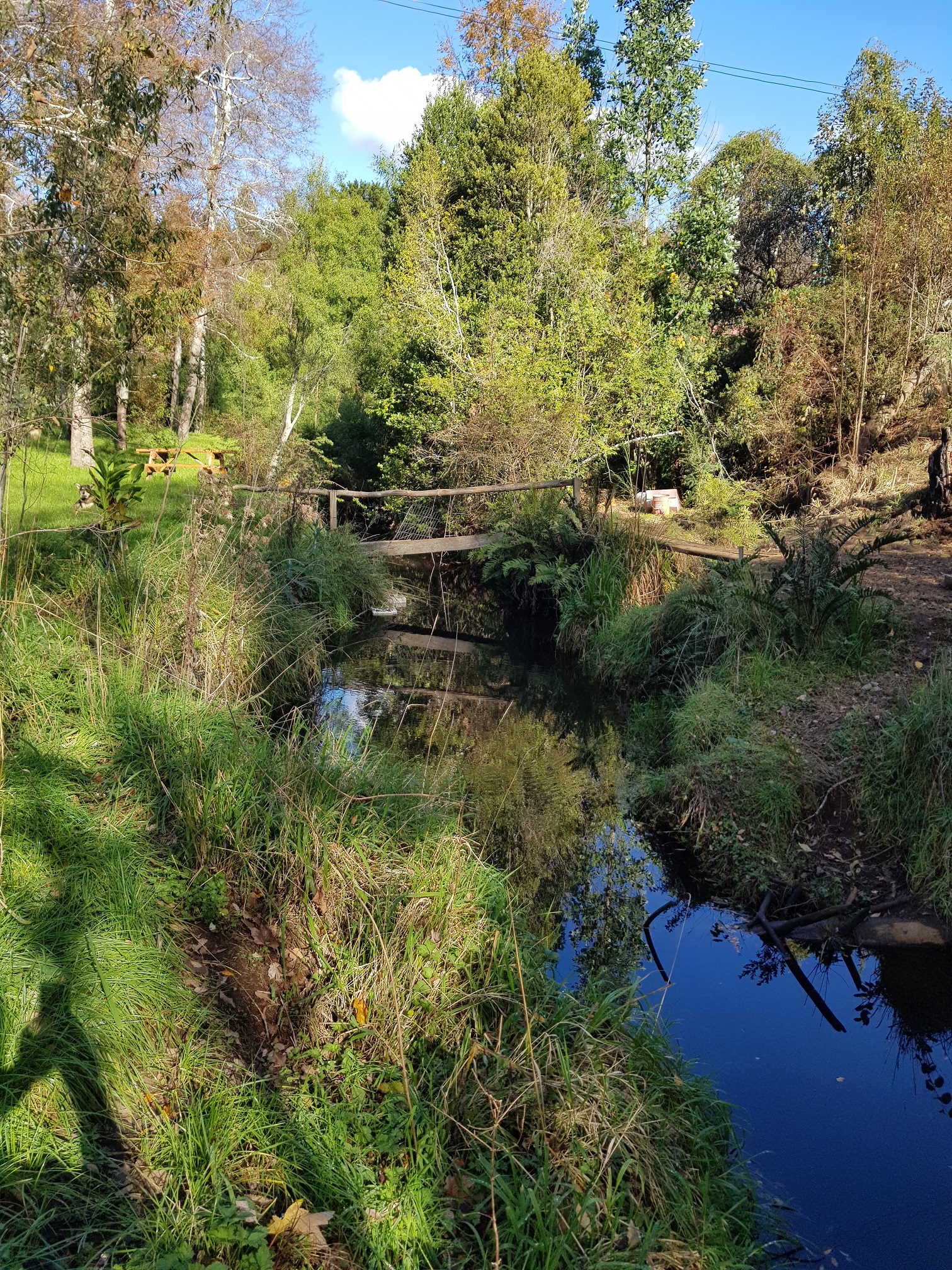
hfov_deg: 53.1
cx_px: 476
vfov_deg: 67.3
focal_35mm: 26
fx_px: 953
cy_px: 635
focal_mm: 4.2
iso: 40
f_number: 1.7
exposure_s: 1/676
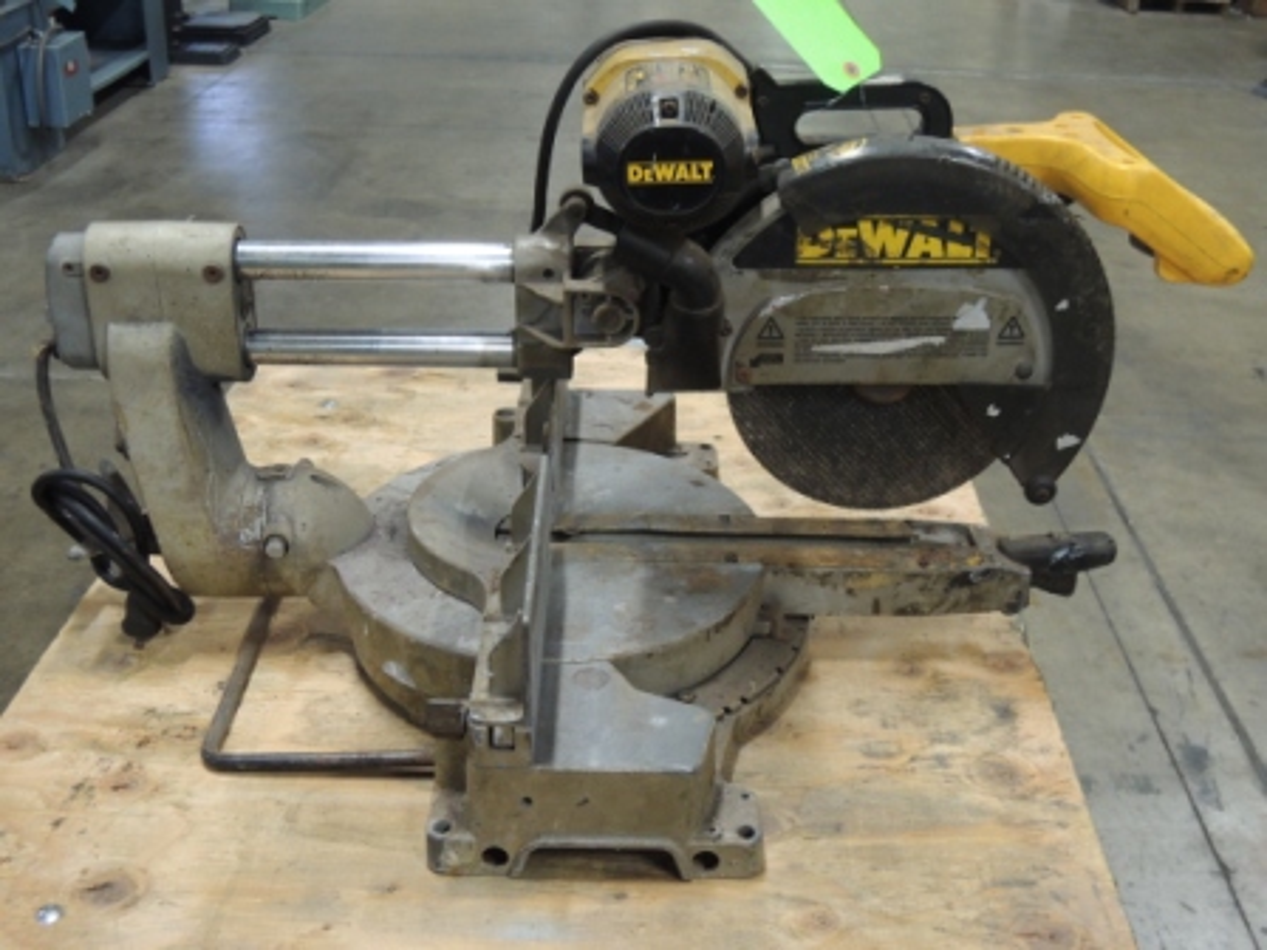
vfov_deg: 36.0
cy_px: 475
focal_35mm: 40
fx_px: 1464
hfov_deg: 46.8
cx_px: 634
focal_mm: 7.2
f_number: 3.3
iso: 450
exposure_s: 1/13
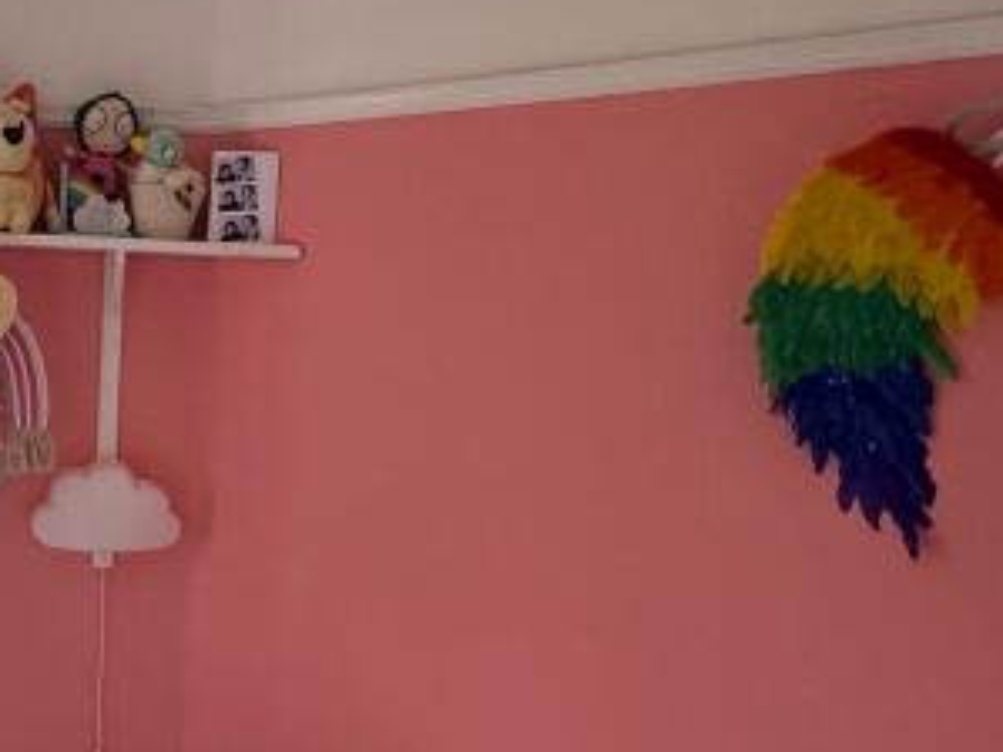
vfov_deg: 30.2
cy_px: 436
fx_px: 1390
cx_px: -57
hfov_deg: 35.0
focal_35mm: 48
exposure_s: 1/60
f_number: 2.2
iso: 400
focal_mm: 2.22
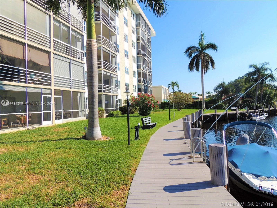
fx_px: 192
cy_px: 104
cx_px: 138
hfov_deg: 71.6
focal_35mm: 24
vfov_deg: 56.8
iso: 100
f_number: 3.3
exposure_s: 1/1250
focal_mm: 4.3
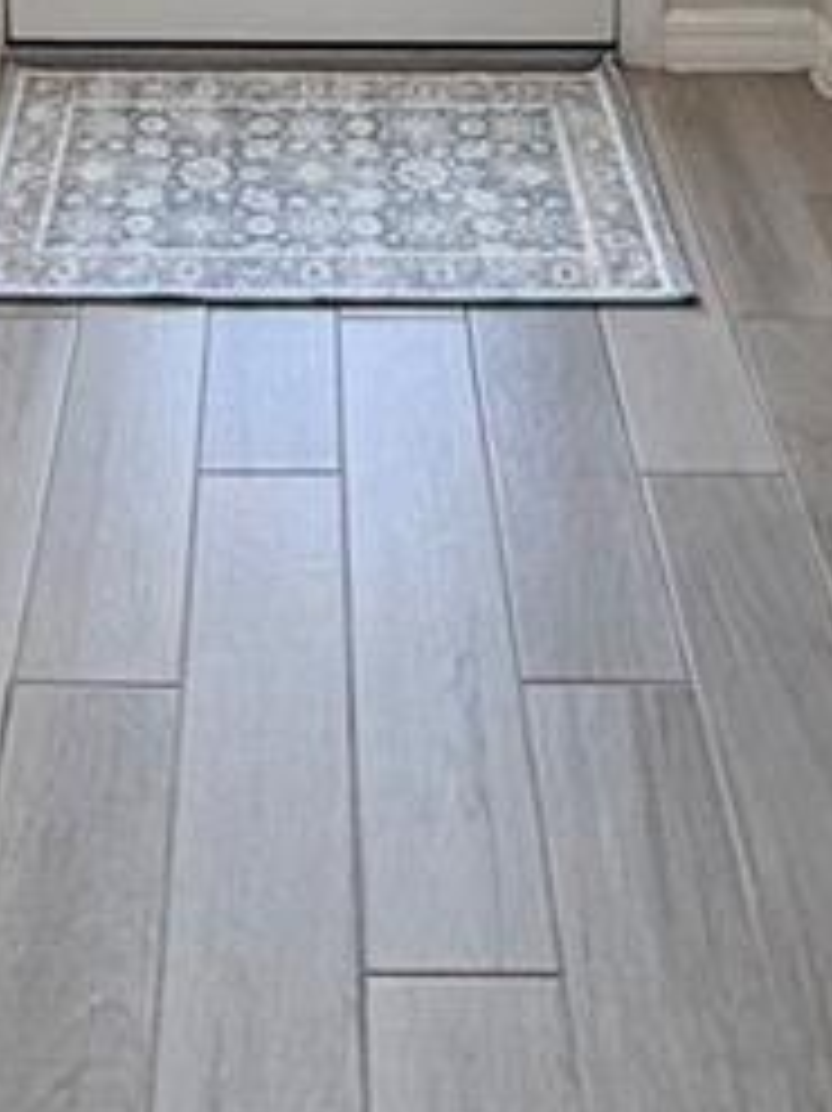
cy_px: -639
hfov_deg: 21.5
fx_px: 2181
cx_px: 243
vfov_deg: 22.4
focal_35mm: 68
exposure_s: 1/99
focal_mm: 2.22
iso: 80
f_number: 2.2
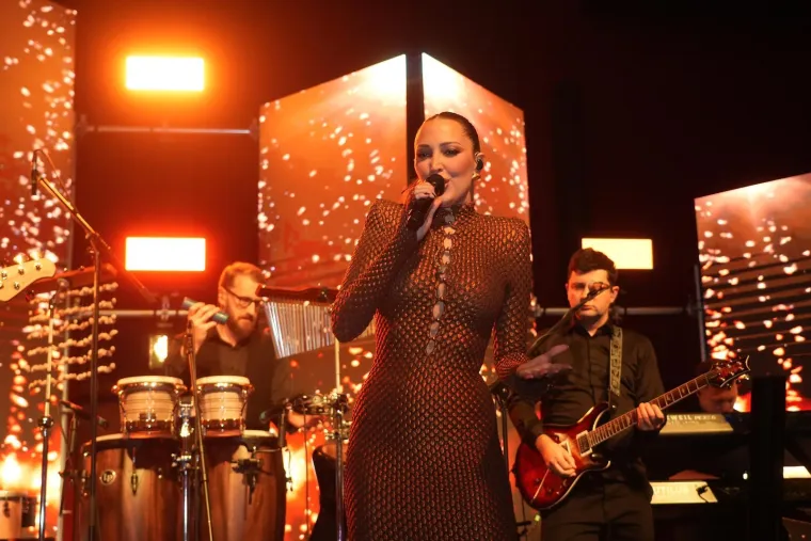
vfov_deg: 28.1
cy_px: 270
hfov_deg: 41.1
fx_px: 1081
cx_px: 406
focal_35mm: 48
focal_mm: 48
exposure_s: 1/250
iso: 4000
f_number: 4
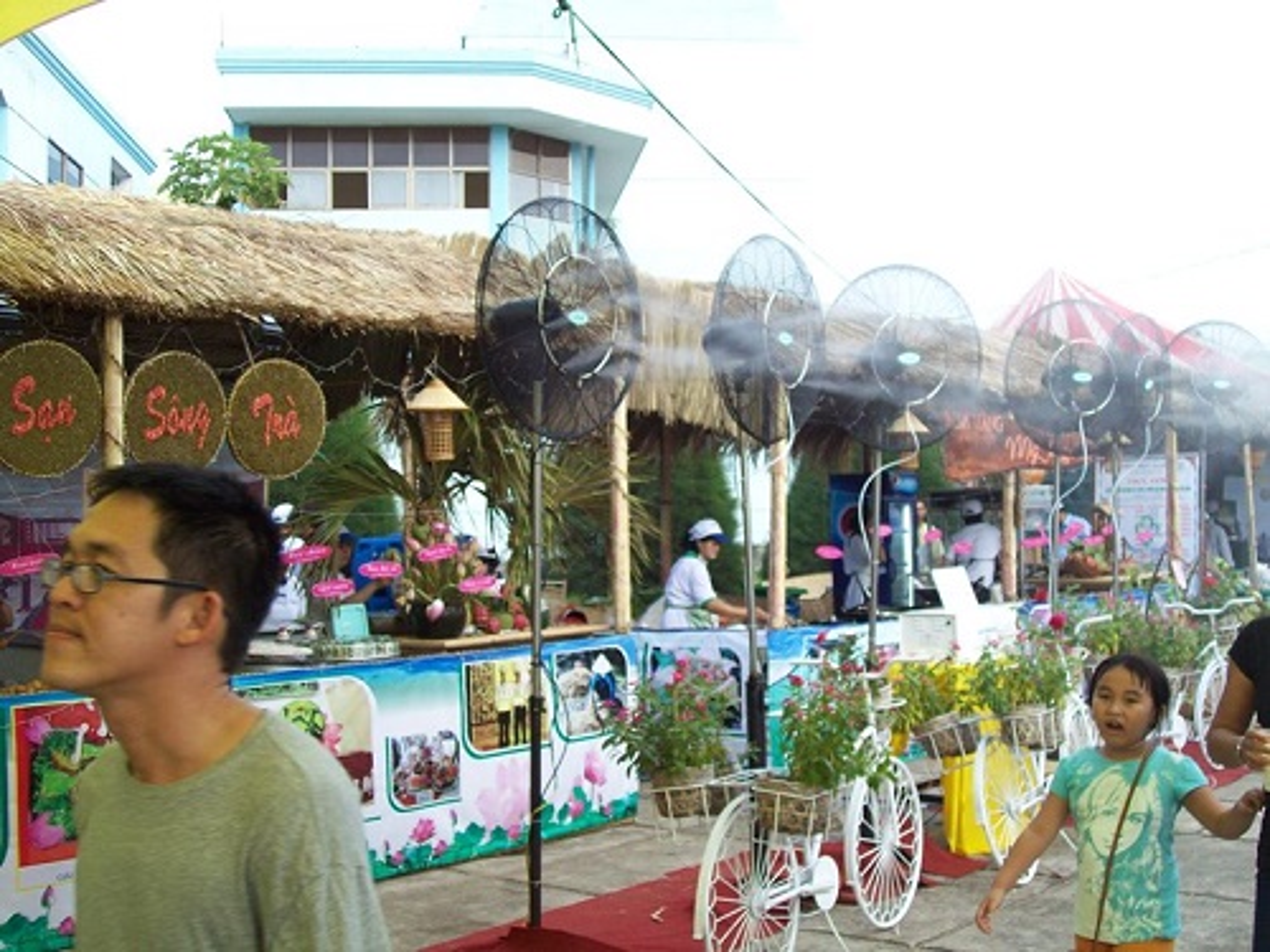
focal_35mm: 45
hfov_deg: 42.1
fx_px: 1651
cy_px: 476
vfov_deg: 32.2
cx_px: 635
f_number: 3
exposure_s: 1/147
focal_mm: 7.6
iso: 80
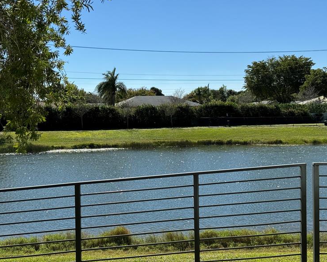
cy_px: 132
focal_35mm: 51
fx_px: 494
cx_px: 162
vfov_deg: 29.7
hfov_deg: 36.7
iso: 64
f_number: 1.78
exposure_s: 1/4608
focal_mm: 6.86
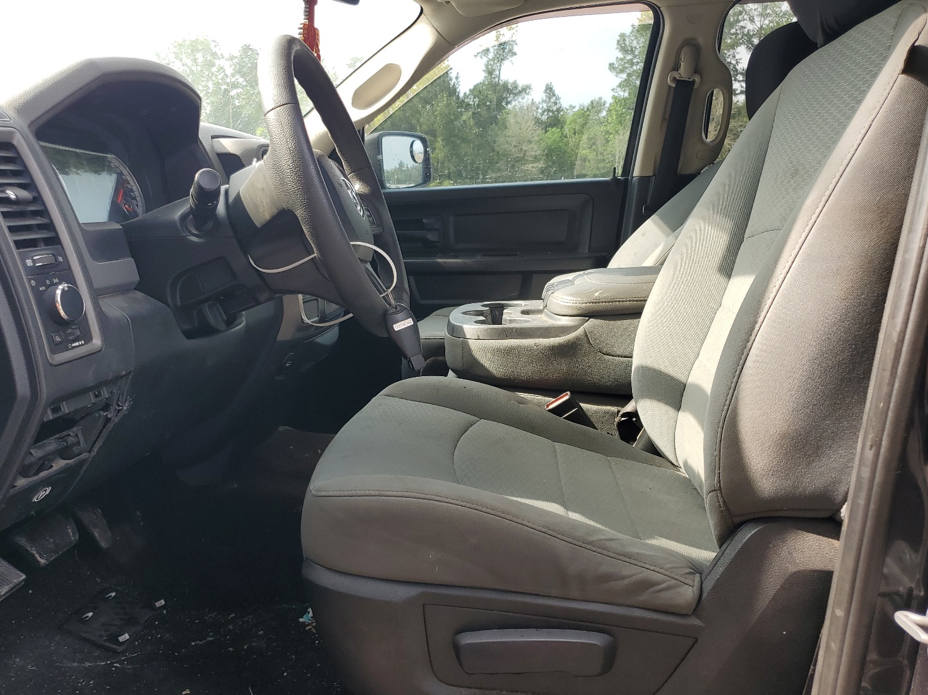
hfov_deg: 63.4
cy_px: 374
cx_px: 437
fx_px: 751
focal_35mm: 28
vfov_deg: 49.7
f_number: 1.5
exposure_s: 1/286
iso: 50
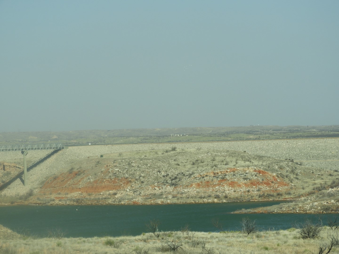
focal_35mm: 200
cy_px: 127
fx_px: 1959
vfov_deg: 7.4
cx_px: 170
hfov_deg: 9.9
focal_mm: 35.8
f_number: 5.3
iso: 100
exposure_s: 1/640
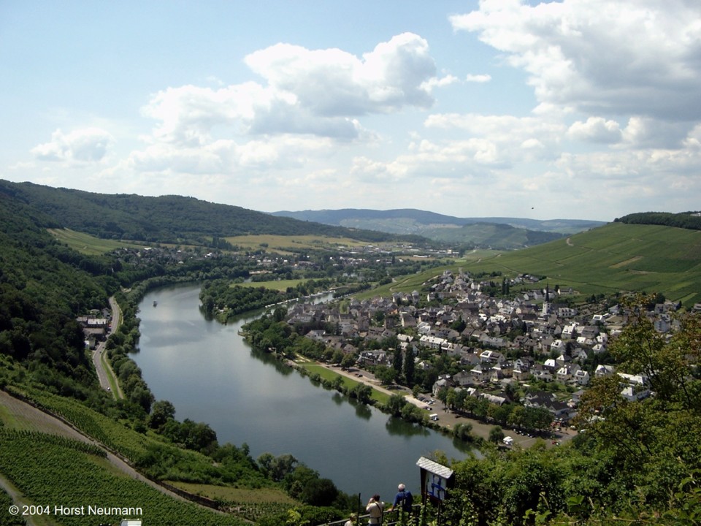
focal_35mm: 37
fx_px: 749
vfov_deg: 38.7
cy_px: 263
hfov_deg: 50.1
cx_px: 350
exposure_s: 1/1250
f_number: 5
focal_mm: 7.6
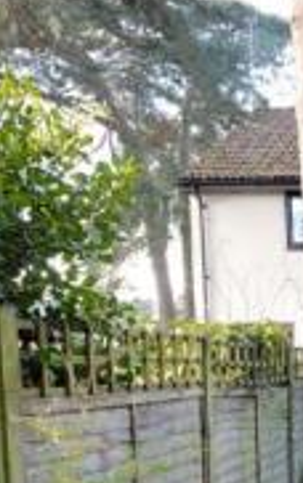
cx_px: 486
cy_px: 458
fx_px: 726
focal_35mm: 55
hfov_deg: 19.7
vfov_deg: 34.3
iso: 400
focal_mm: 10
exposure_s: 1/40
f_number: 8
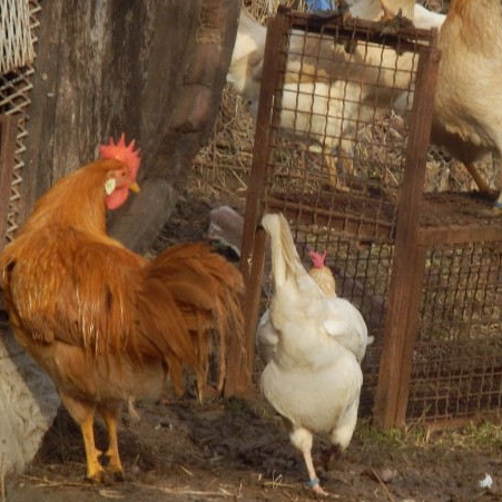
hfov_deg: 4.2
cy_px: 199
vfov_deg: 4.2
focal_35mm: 419
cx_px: 371
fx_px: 6875
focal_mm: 47.3
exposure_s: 1/250
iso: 160
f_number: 5.9
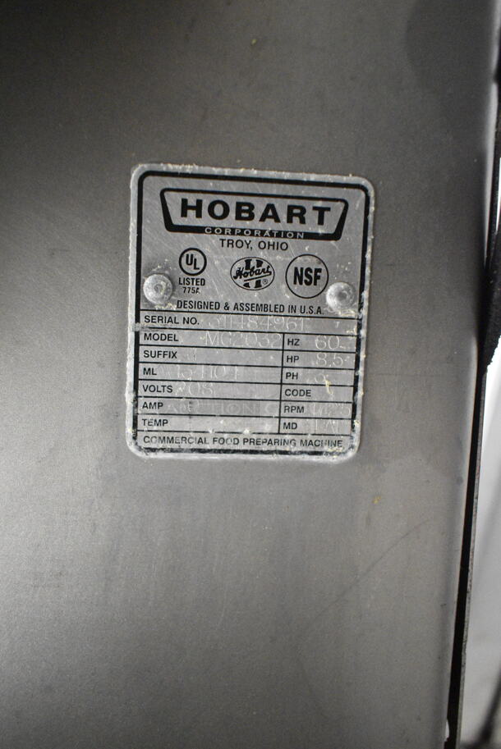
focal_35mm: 27
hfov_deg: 48.0
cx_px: 250
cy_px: 374
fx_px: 563
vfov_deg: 67.3
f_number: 3.5
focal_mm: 18
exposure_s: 1/30
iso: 8000
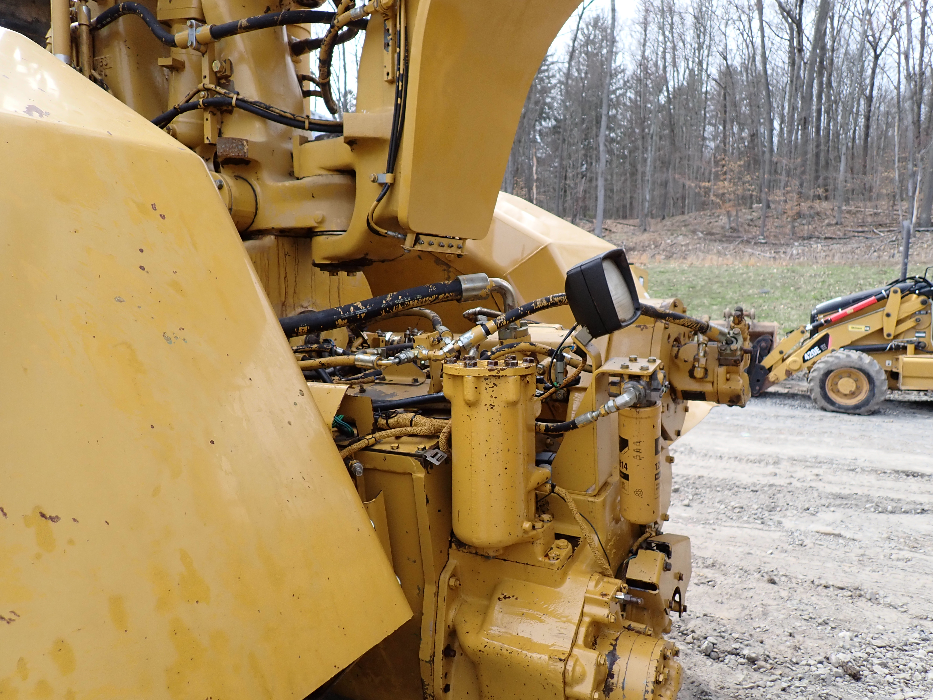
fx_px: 674
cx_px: 466
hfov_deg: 69.4
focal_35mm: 25
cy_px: 350
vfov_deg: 54.9
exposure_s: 1/500
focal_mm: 4.5
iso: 100
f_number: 2.8
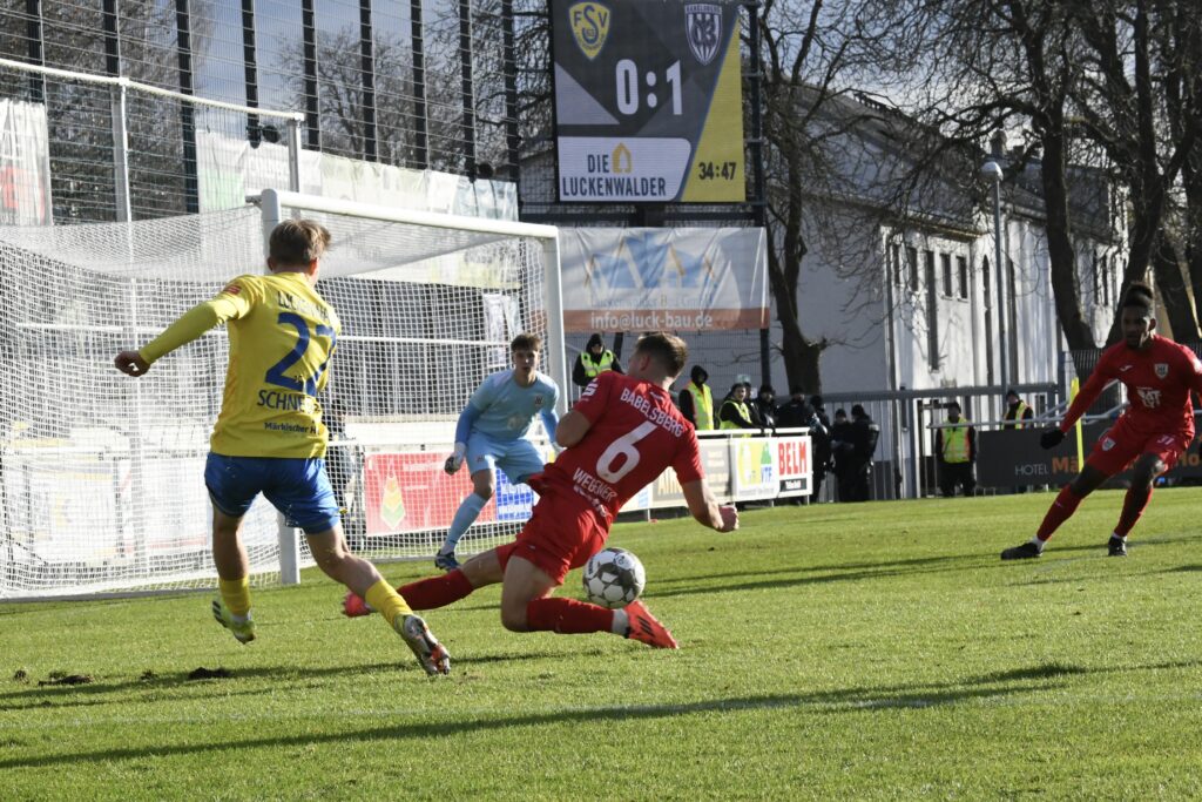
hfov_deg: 19.5
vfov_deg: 13.0
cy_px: 401
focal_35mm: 105
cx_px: 601
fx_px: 3506
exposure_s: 1/1600
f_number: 14
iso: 4000
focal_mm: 105
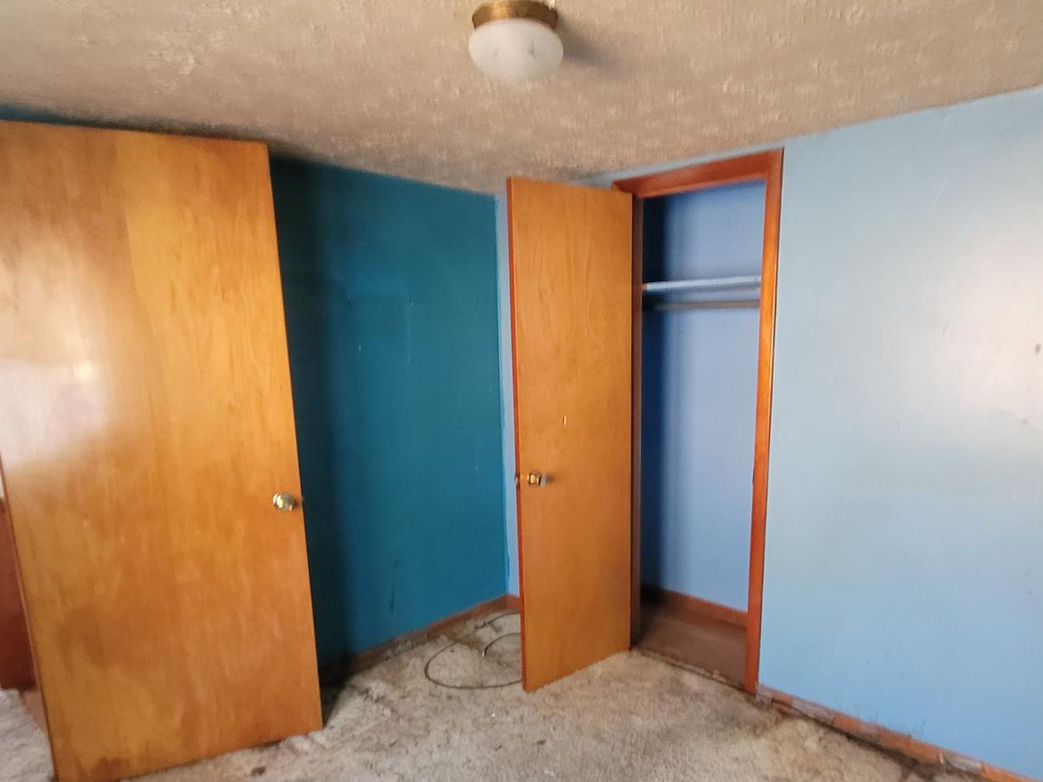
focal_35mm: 23
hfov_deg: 73.9
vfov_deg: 58.4
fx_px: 693
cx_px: 550
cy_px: 469
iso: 500
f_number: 2.2
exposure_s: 1/30
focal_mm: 1.74
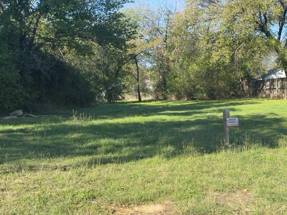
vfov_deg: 30.3
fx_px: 398
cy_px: 108
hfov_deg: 39.7
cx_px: 144
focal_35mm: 48
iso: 64
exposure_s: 1/1215
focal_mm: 6.86
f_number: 1.78
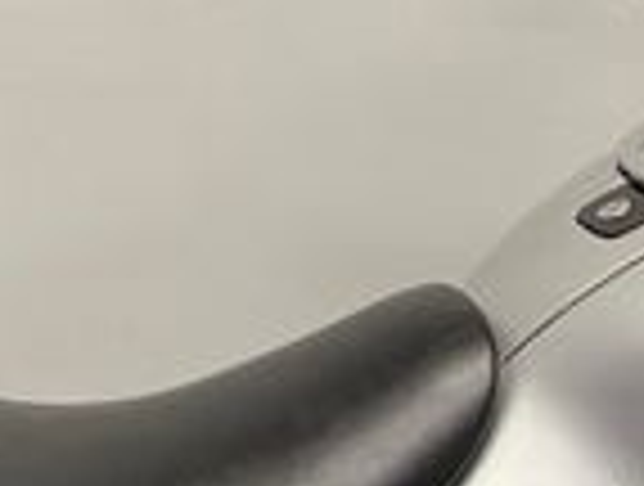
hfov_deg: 15.0
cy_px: 207
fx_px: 2164
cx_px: -473
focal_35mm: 116
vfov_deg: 12.8
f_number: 1.6
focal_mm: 5.1
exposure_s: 1/100
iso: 125
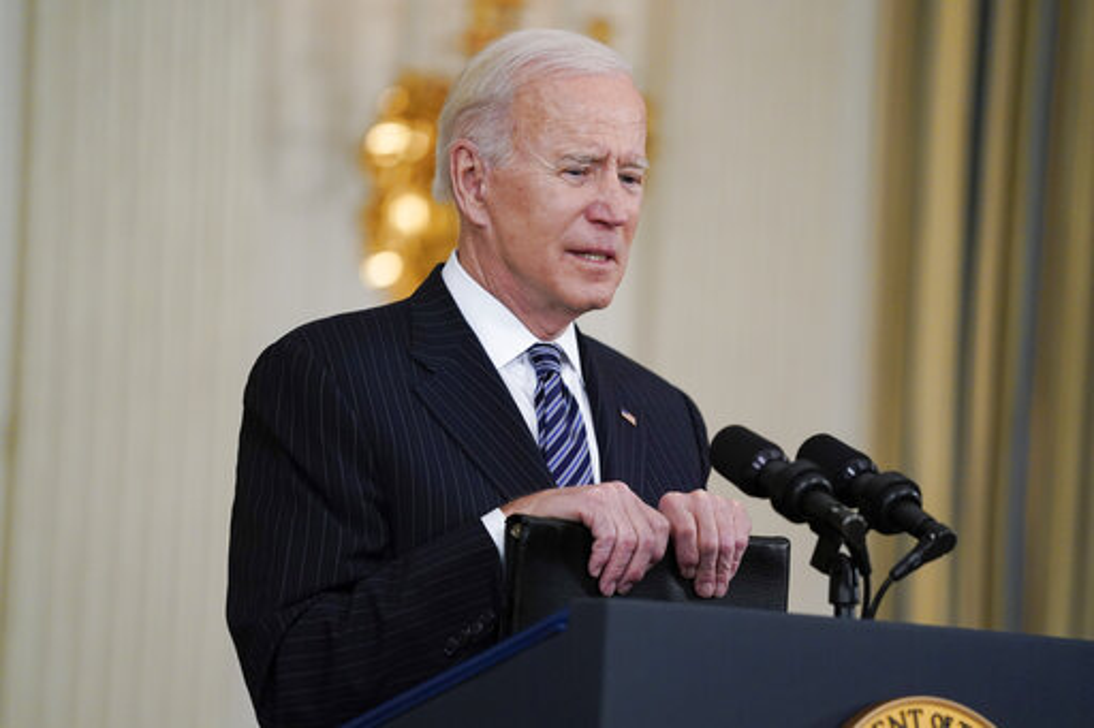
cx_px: 547
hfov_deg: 10.3
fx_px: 6075
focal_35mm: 200
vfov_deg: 6.9
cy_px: 364
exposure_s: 1/400
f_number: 2.8
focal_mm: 200
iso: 2500
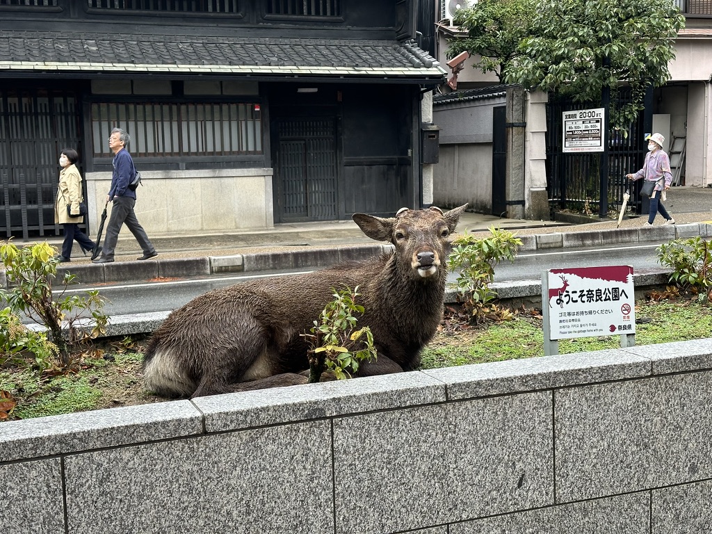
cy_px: 267
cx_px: 356
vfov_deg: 30.3
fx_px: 987
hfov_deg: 39.7
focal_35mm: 48
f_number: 1.78
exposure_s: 1/267
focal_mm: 6.86
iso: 64
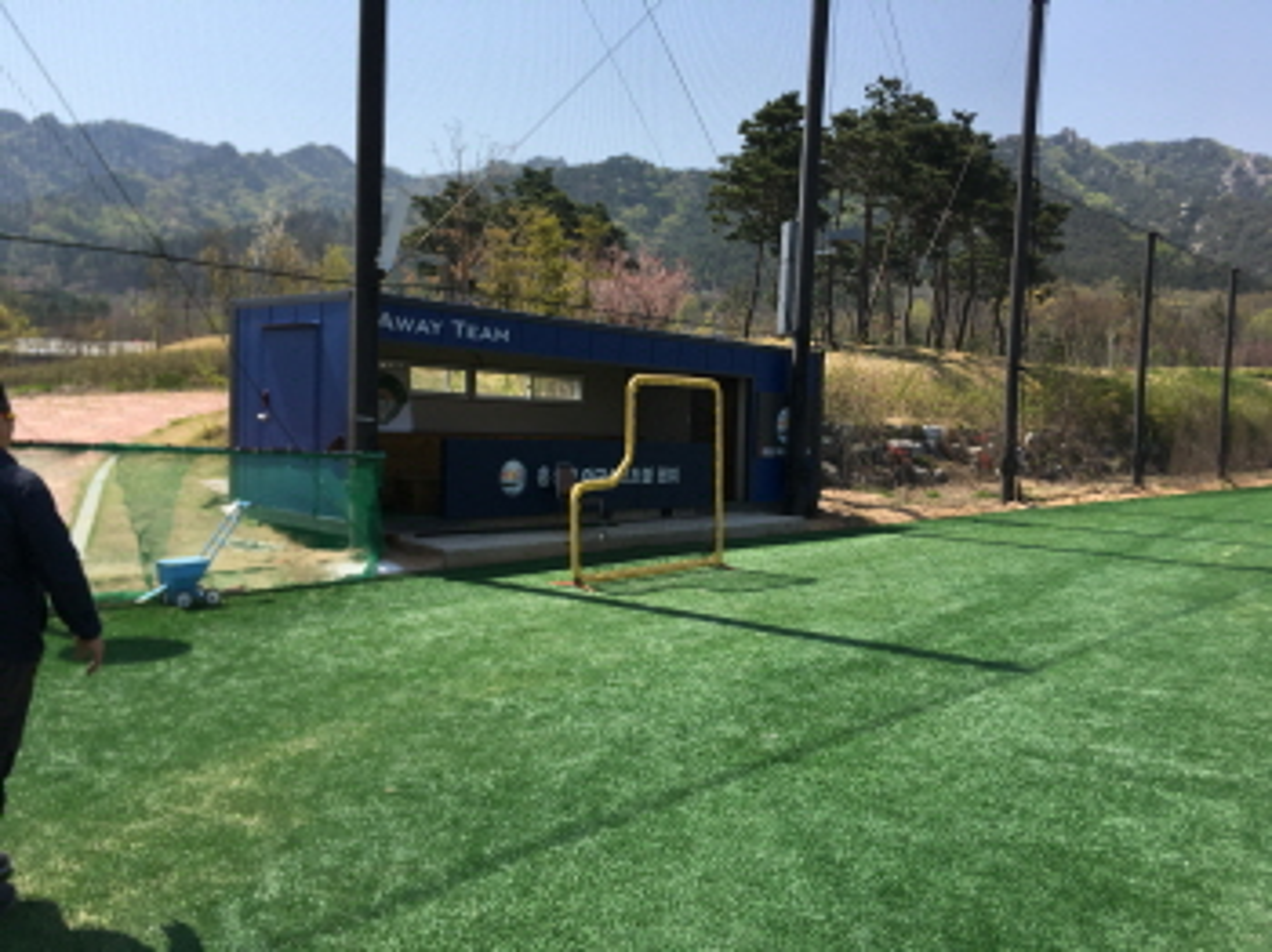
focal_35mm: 29
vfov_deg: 48.2
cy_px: 476
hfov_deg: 61.7
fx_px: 1065
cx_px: 636
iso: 25
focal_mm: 4.15
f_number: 2.2
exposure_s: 1/1508
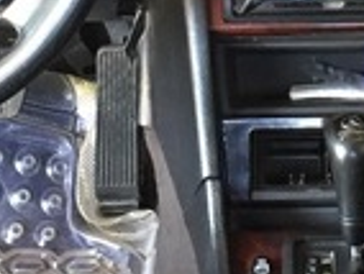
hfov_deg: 12.0
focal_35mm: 163
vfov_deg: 8.8
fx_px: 1717
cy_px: -179
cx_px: 356
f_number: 2.2
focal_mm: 4.15
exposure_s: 1/33
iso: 250
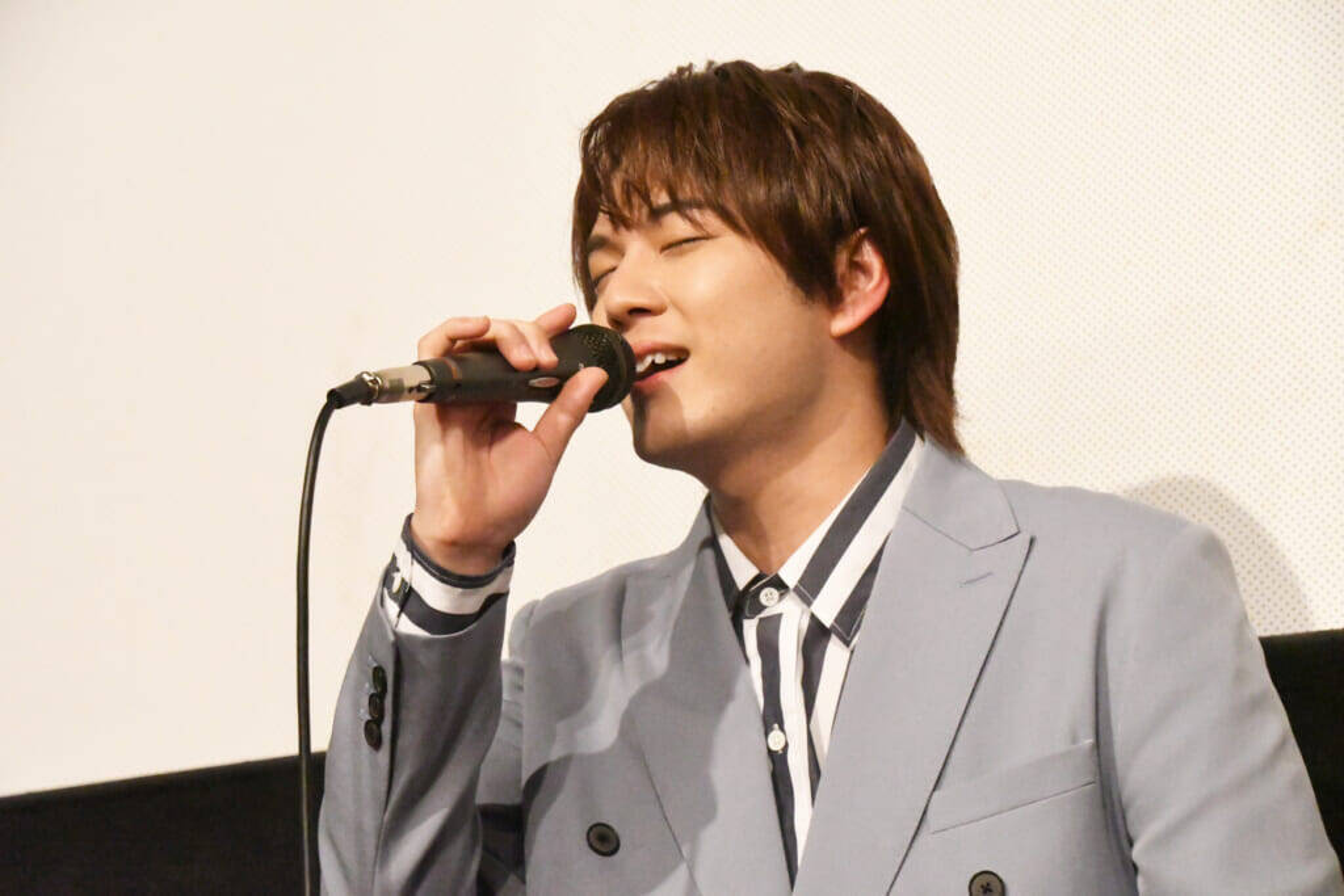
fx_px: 3920
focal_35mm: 105
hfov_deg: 19.5
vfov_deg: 13.0
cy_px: 448
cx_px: 672
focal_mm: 70
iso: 20000
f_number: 6.3
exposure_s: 1/160
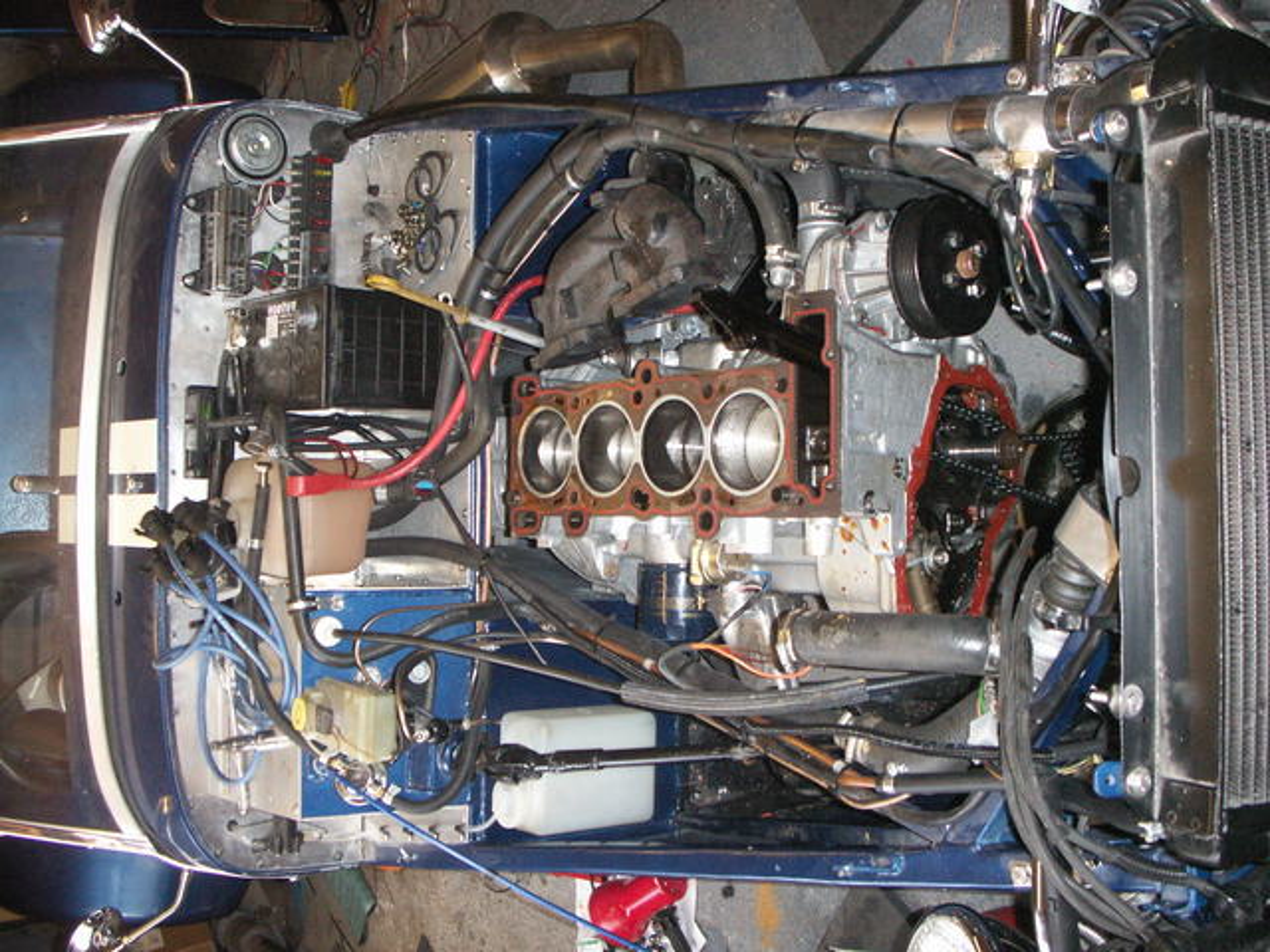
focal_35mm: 37
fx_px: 1357
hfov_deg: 50.1
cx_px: 635
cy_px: 476
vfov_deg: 38.7
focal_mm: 7.7
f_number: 3.5
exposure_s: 1/40
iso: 160
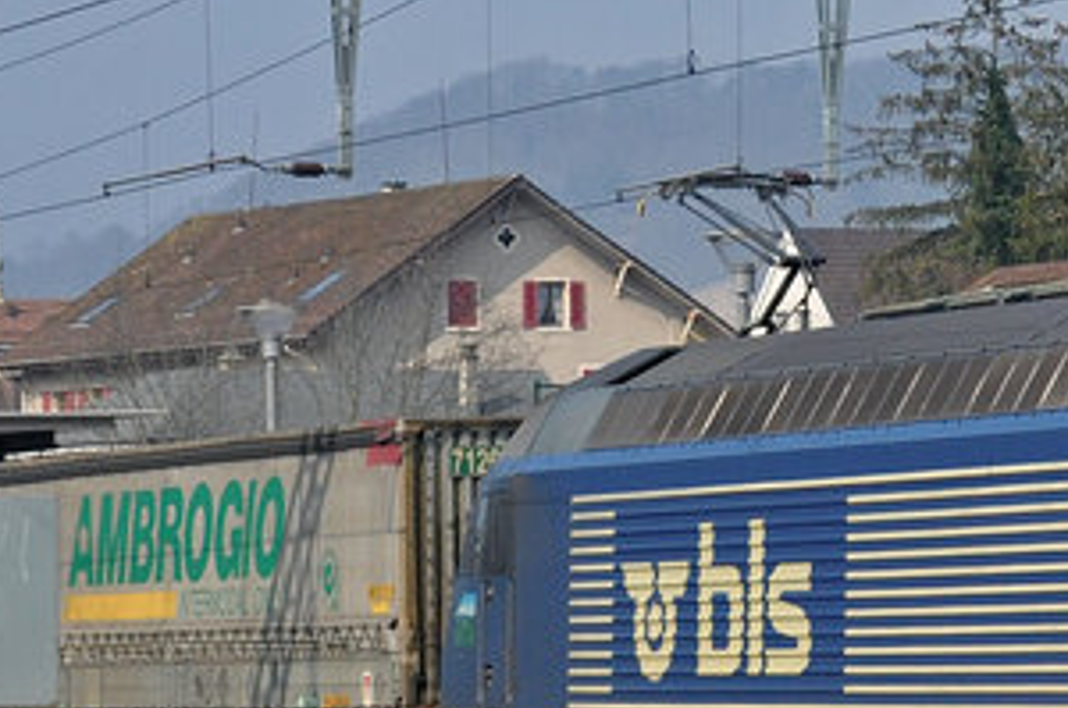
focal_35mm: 228
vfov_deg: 6.0
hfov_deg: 8.8
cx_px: 1684
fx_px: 6753
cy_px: 329
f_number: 8
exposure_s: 1/1000
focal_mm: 38
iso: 400
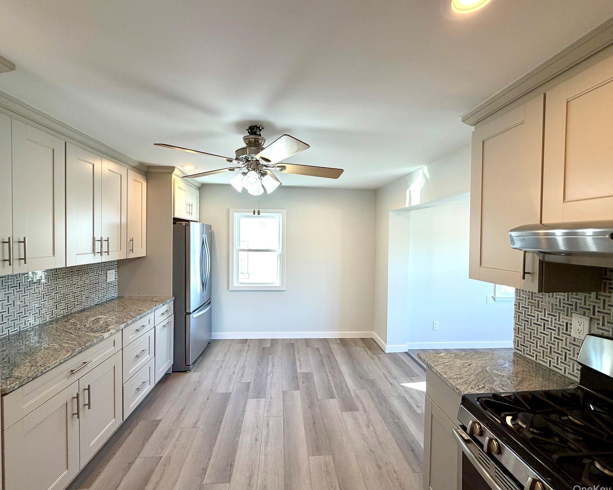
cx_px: 304
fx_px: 272
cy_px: 245
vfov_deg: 84.0
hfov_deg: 96.8
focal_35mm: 15
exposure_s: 1/120
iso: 100
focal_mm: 2.22
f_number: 2.2
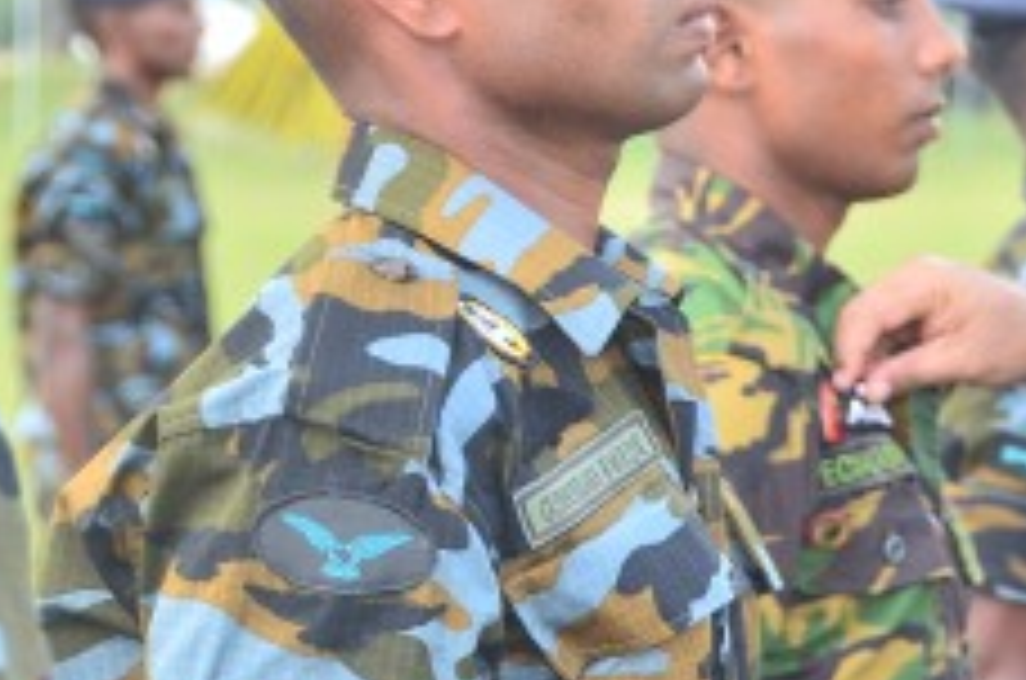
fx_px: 7290
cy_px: 272
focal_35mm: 256
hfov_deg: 8.0
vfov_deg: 5.3
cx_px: 1188
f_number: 5.6
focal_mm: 65
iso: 200
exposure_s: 1/160
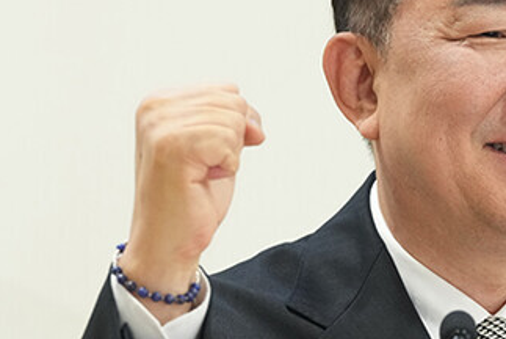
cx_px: 446
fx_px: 6682
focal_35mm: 475
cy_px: 251
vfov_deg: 2.9
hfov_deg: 4.3
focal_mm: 160
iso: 3200
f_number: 4.5
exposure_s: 1/200
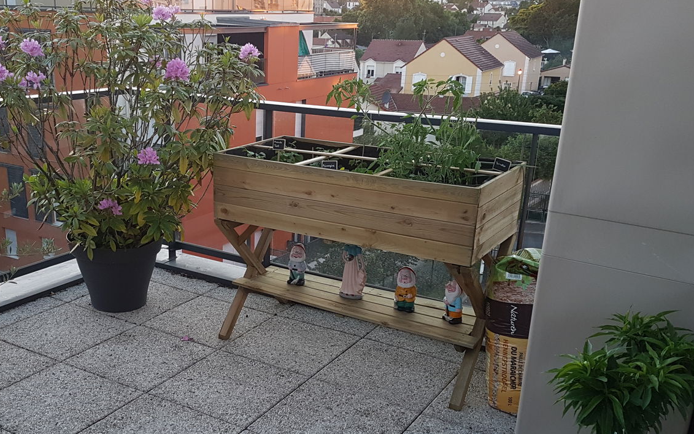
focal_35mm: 39
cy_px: 273
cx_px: 256
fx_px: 738
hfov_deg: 49.8
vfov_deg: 32.6
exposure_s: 1/100
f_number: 1.7
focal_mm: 4.2
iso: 80
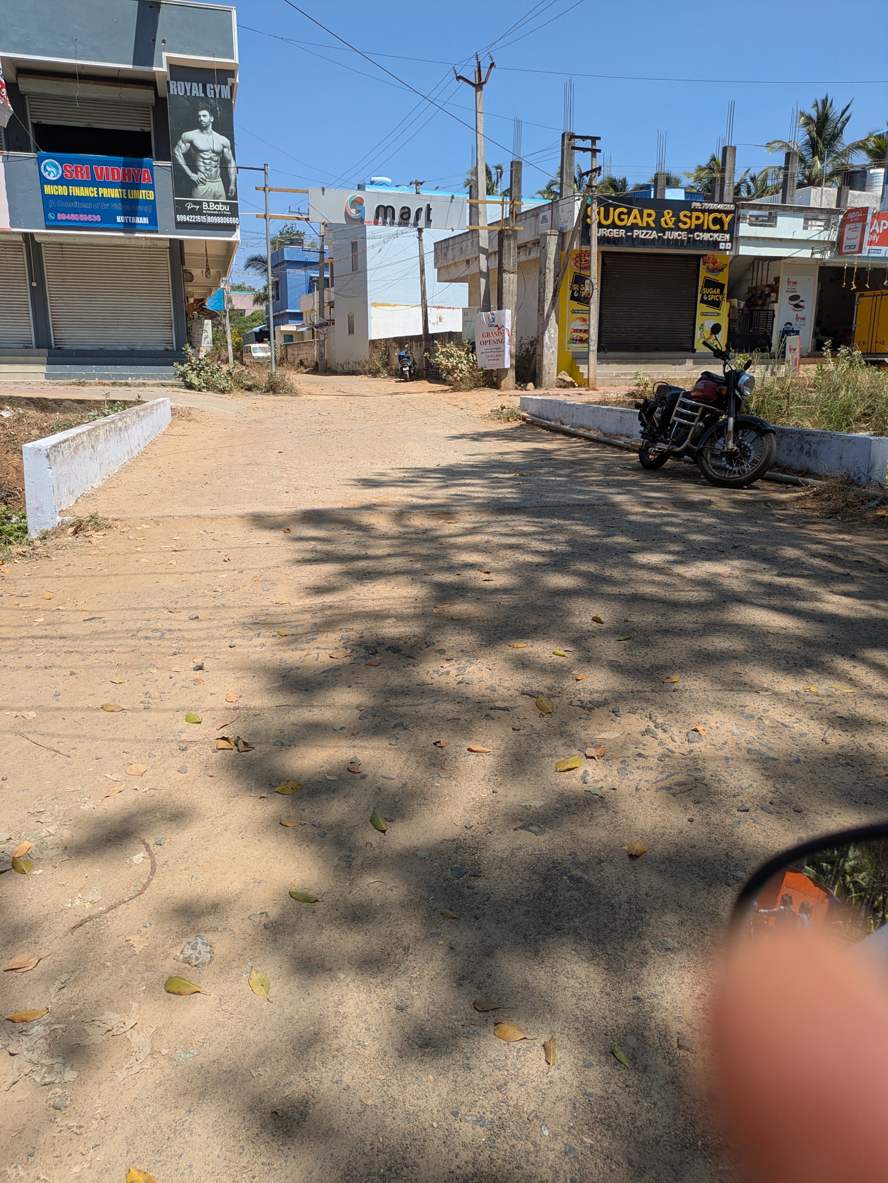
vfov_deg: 69.4
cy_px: 592
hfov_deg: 54.9
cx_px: 444
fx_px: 854
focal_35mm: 25
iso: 44
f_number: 1.89
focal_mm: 5.43
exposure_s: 1/1733
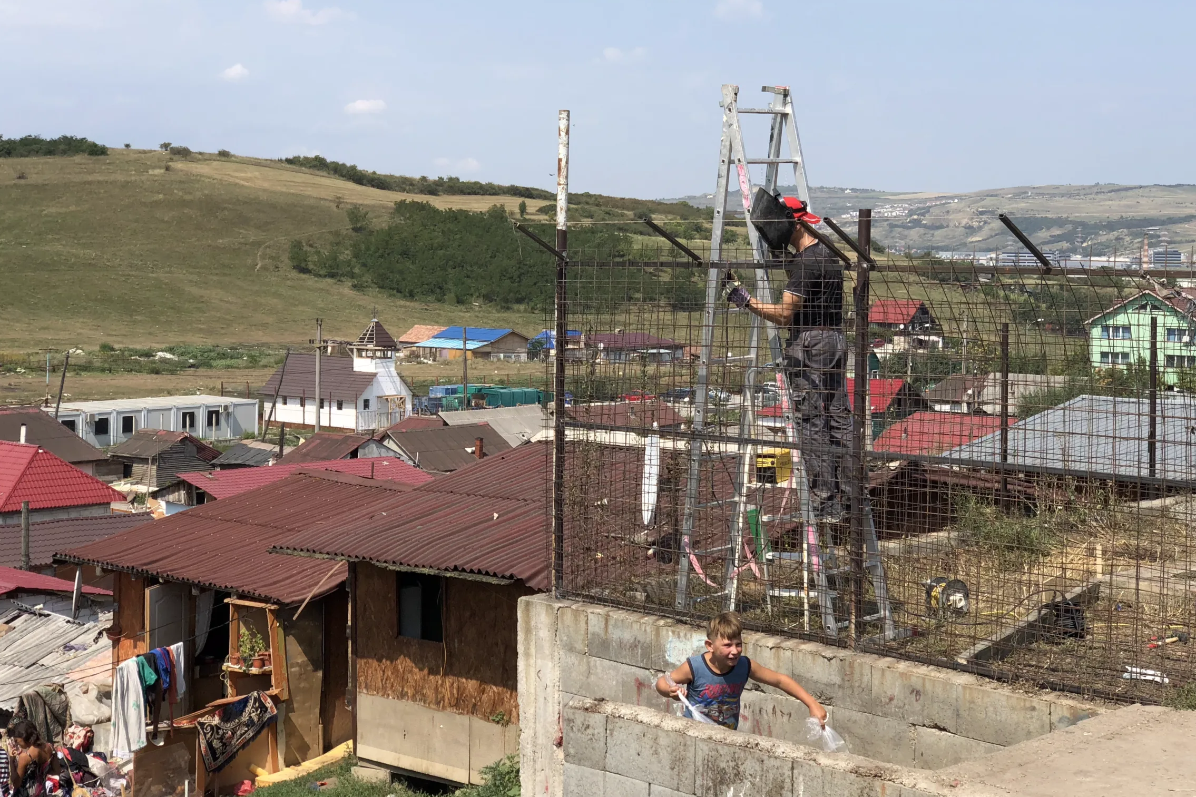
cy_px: 331
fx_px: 2026
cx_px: 662
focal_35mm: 61
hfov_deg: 32.9
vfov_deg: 22.2
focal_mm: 6
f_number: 2.4
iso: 16
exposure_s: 1/1116
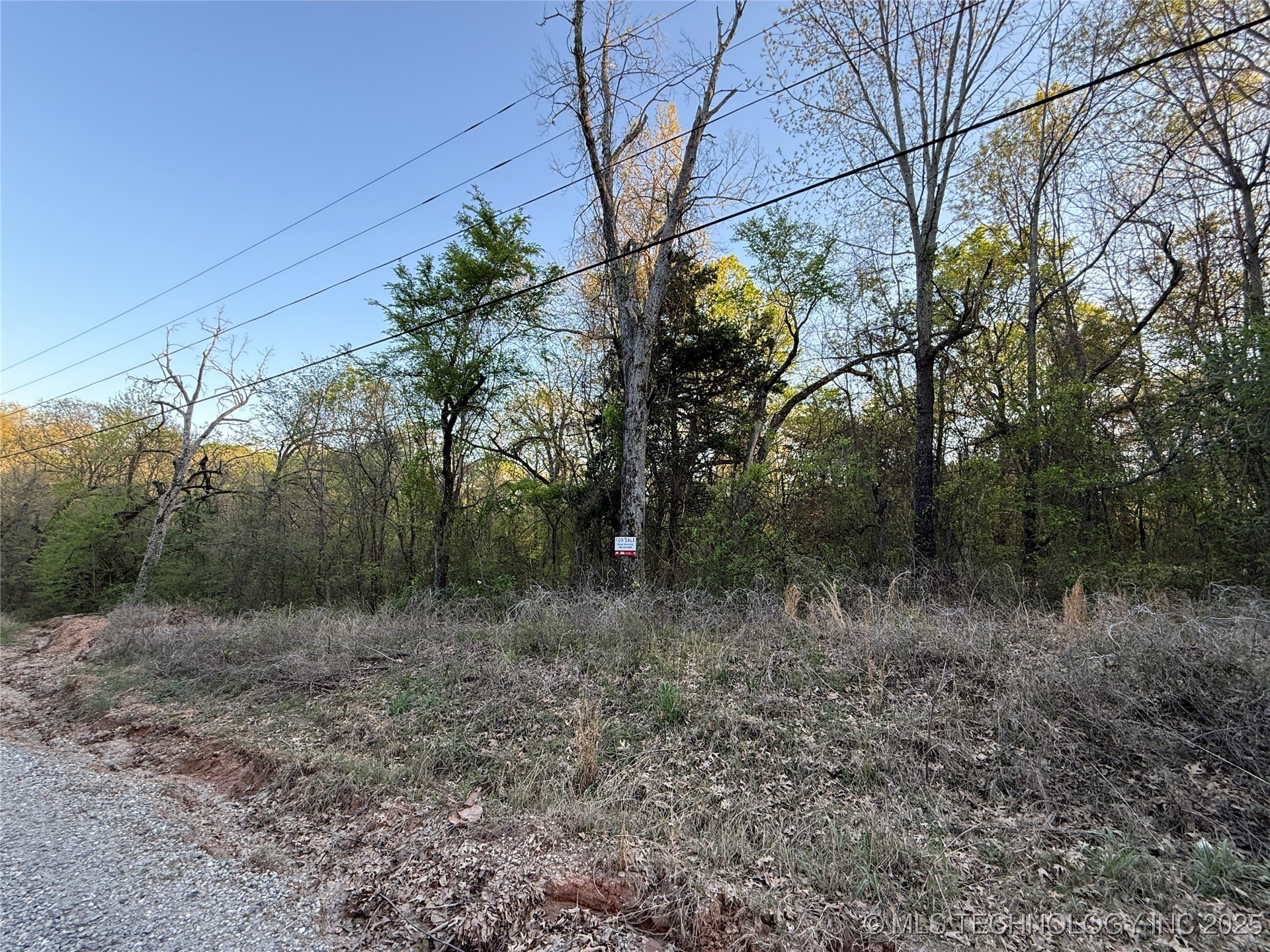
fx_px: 514
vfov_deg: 85.7
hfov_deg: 102.1
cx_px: 635
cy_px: 476
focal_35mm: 14
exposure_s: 1/193
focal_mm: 2.22
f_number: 2.2
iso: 64
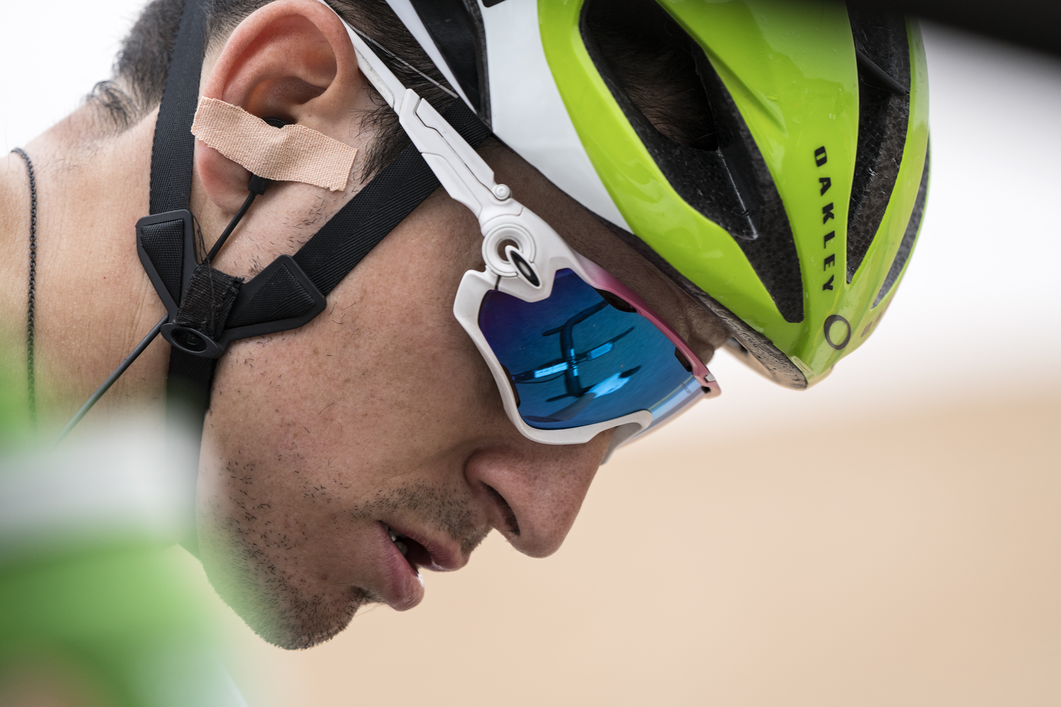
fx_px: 6927
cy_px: 354
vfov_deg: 5.8
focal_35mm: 235
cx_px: 530
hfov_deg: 8.8
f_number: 5.6
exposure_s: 1/400
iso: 400
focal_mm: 235
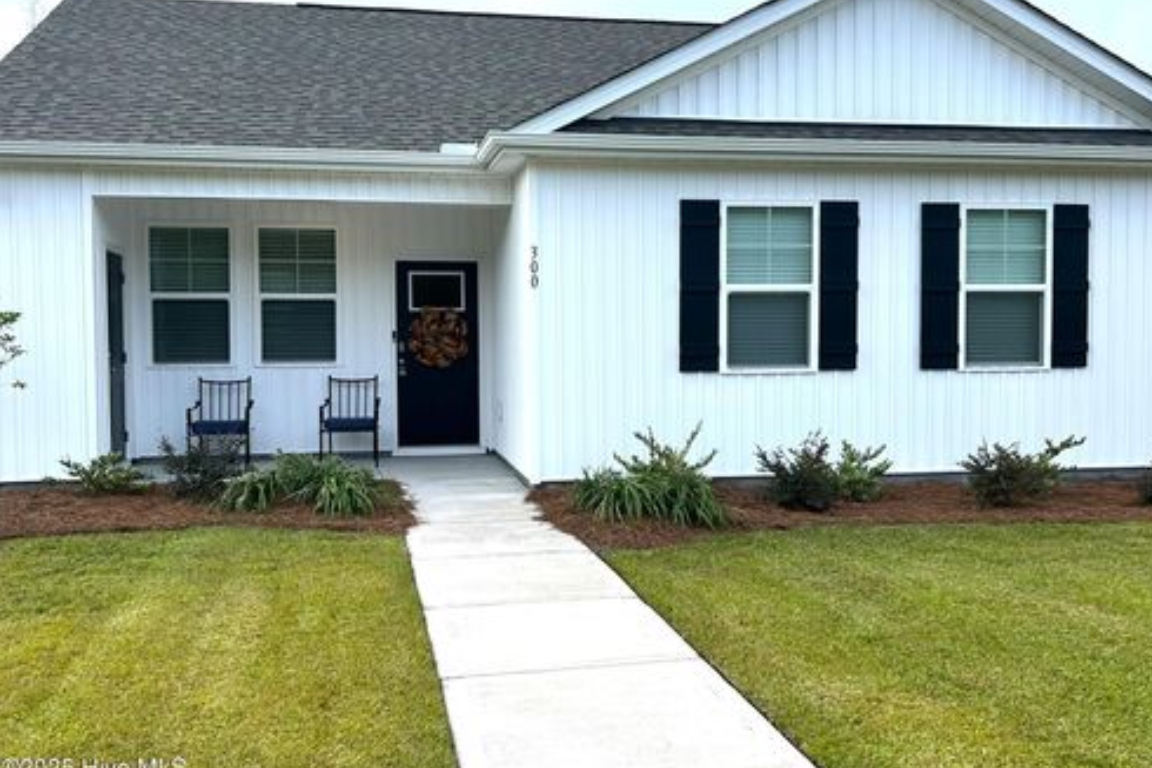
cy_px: 368
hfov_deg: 54.4
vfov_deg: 37.9
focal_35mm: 35
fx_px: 1120
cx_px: 585
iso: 50
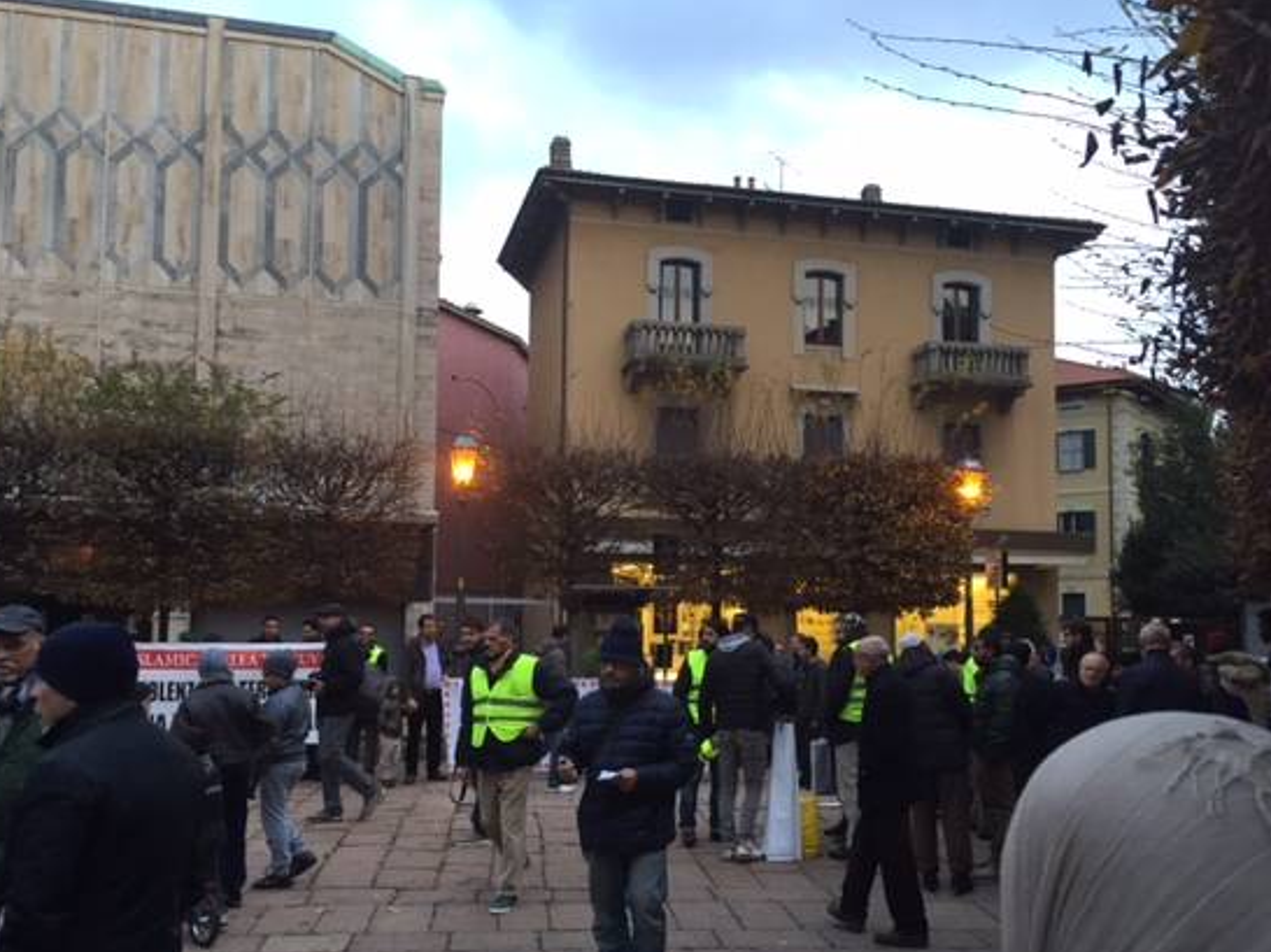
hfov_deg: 54.0
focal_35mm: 34
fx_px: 1248
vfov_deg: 41.7
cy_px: 540
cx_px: 638
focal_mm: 4.15
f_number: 2.2
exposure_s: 1/33
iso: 50
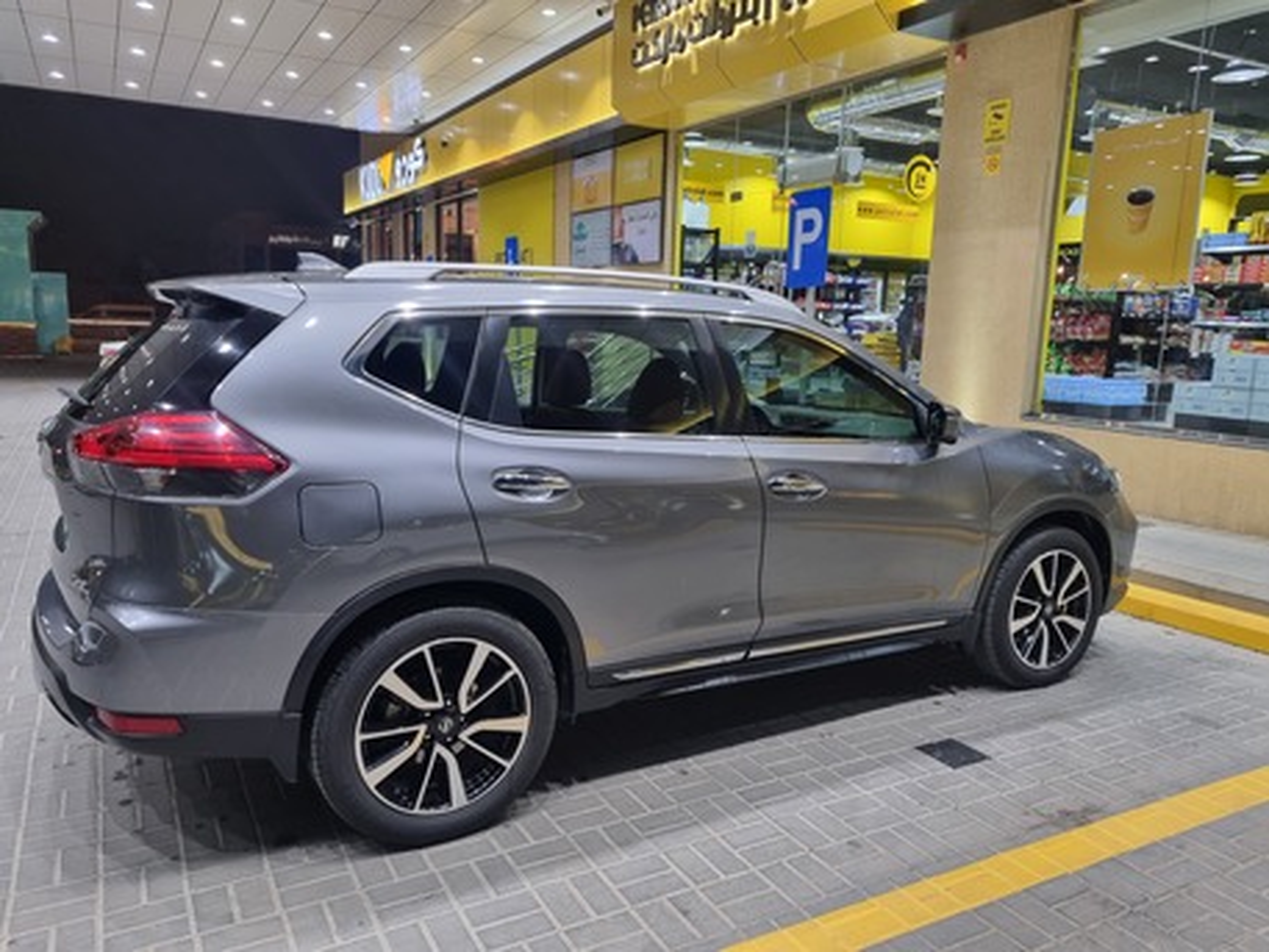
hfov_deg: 67.3
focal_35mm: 26
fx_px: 953
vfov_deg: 53.1
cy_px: 476
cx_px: 634
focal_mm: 5.4
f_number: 1.8
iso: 200
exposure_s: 1/120
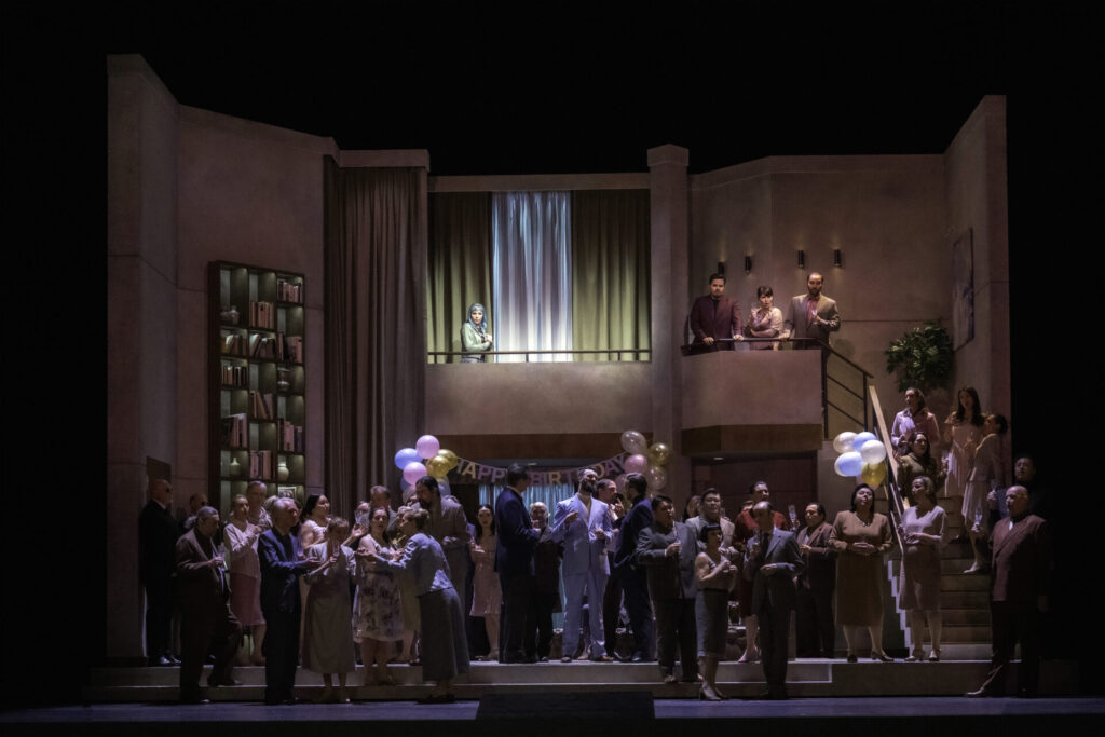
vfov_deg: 27.5
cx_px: 552
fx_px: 1504
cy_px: 368
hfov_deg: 40.3
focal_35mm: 49
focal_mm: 49
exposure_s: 1/200
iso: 4000
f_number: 4
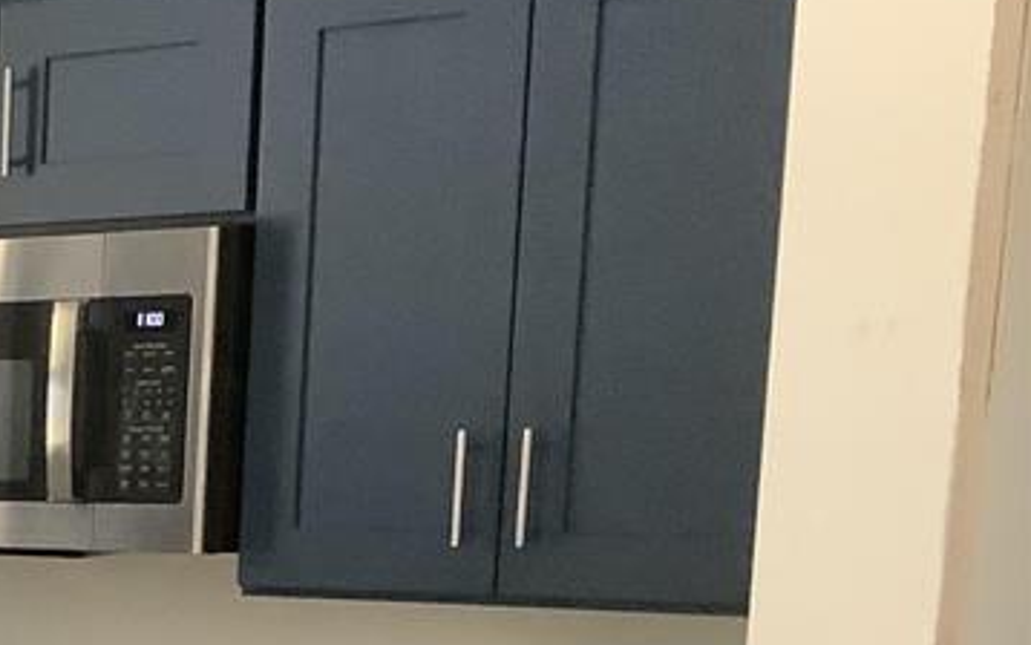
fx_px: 2642
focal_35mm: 94
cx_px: -438
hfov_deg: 19.7
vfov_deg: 13.1
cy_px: 970
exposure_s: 1/40
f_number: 2.4
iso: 320
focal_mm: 3.3
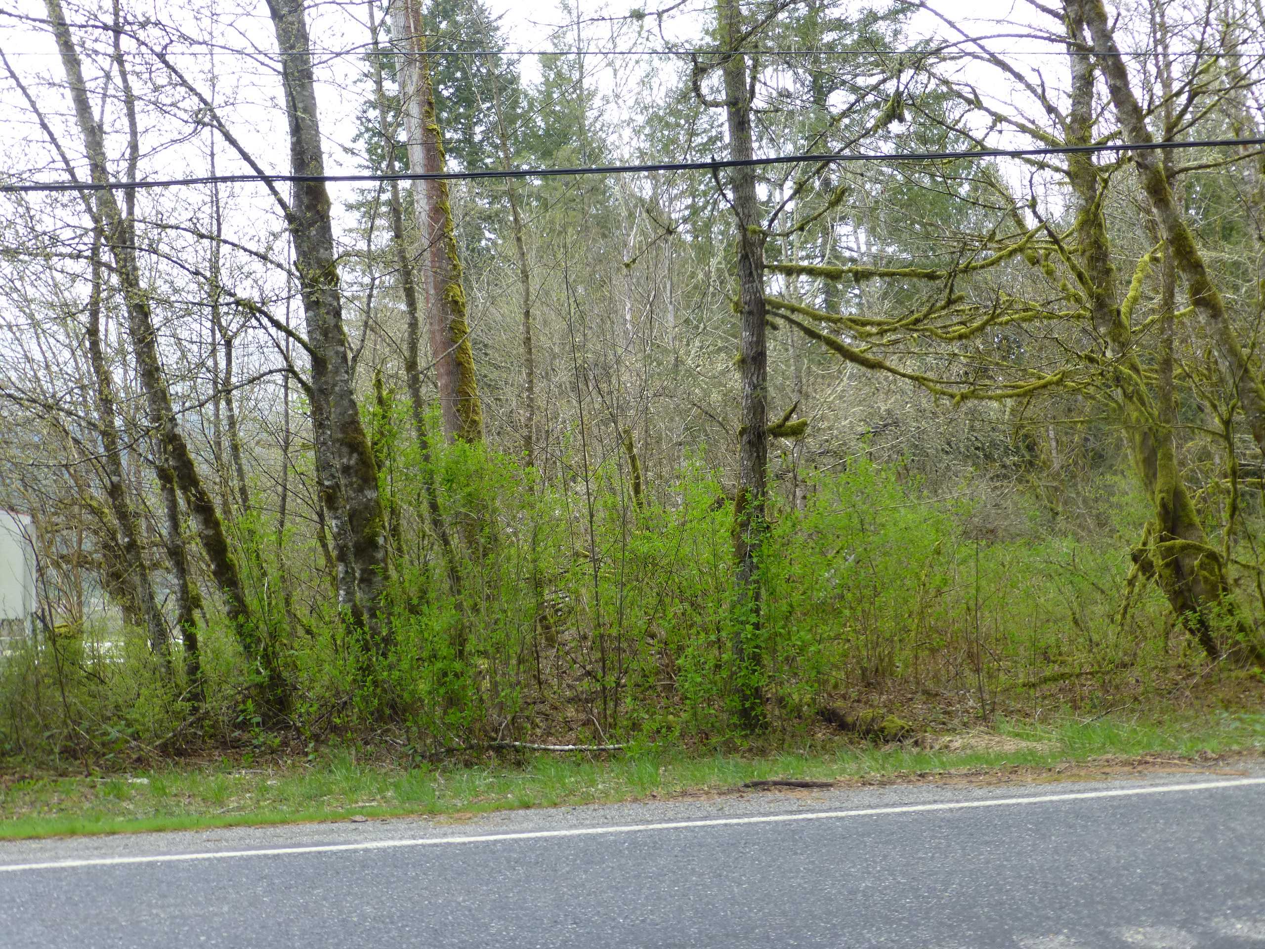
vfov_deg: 41.8
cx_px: 632
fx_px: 1242
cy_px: 474
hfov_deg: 54.0
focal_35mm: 34
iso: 100
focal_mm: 6.1
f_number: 3.7
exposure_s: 1/125
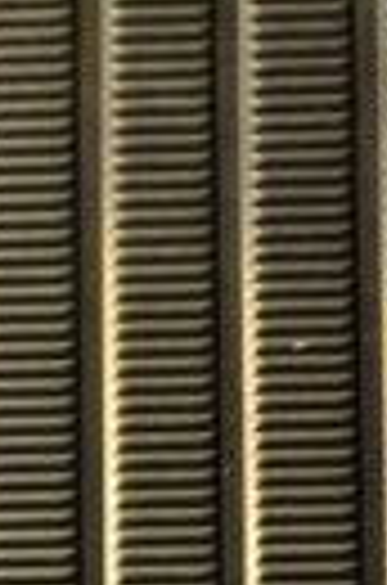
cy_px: 284
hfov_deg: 3.8
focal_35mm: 356
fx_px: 5771
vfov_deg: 5.8
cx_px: 187
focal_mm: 50
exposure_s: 1/80
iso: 250
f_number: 5.6
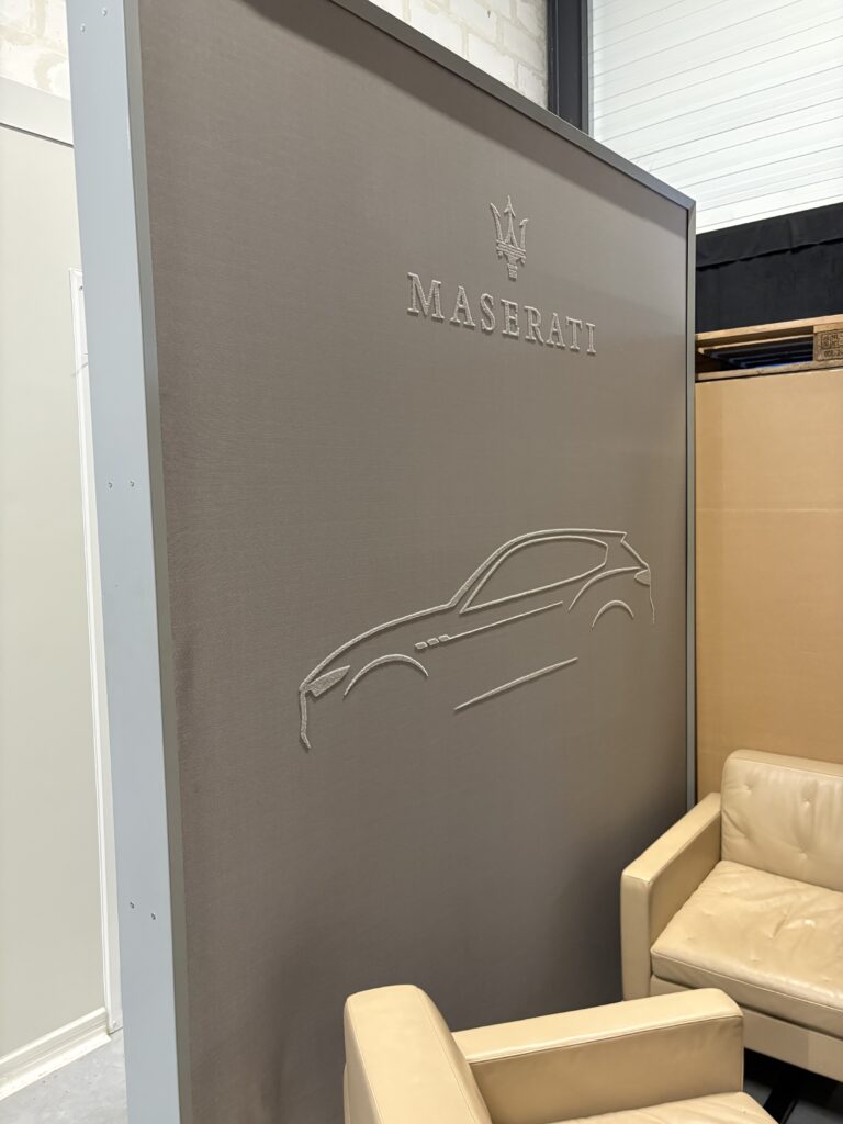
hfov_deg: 53.1
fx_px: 844
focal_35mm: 26
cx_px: 422
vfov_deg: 67.3
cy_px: 562
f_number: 1.6
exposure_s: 1/50
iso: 250
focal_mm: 5.96
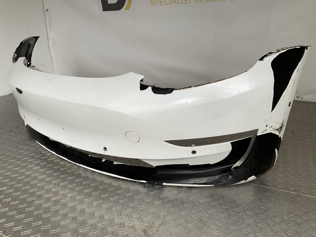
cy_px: 118
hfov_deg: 61.7
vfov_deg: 48.2
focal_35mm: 29
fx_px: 265
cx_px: 158
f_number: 1.8
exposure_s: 1/100
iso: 32
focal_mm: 3
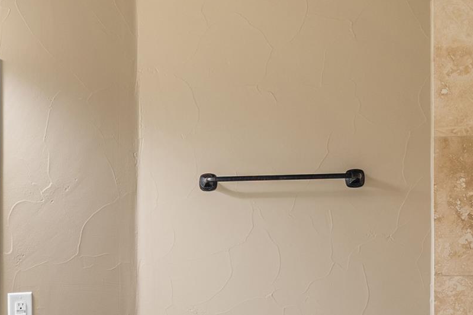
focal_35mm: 41
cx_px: 144
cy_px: 268
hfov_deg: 46.4
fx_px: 539
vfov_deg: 31.5
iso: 640
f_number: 5.6
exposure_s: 1/2.5
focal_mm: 16
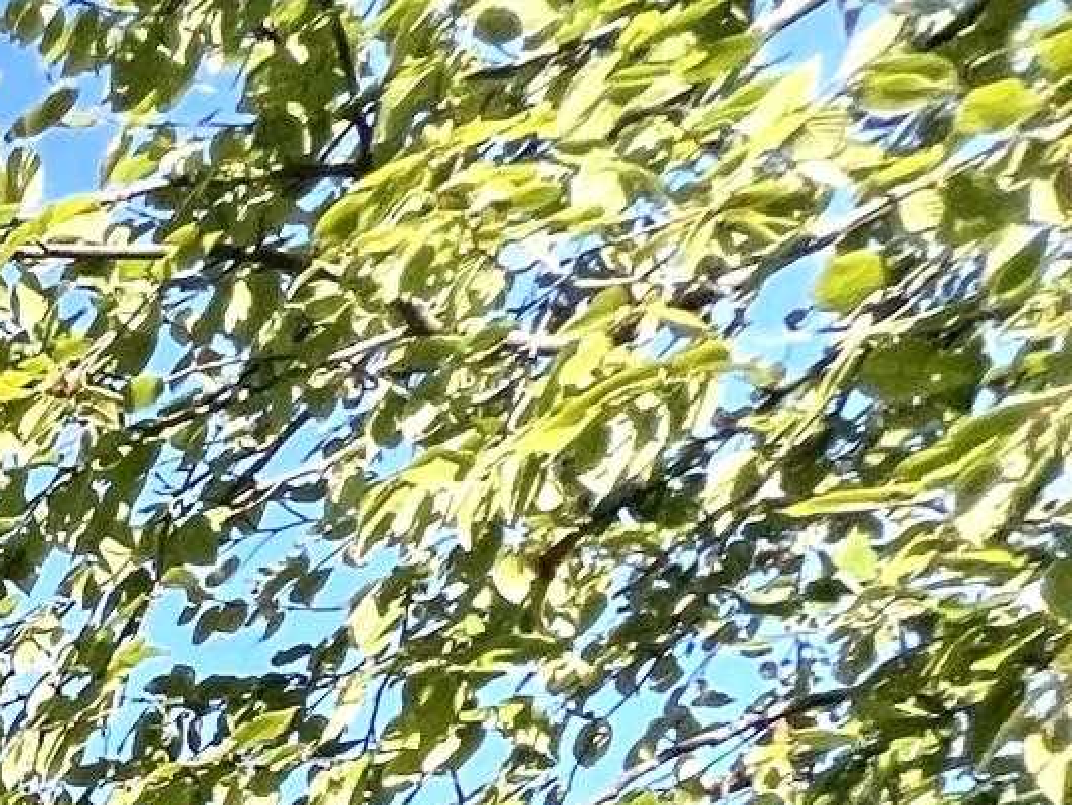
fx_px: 1889
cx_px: -1177
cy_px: 1820
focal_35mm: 61
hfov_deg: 18.0
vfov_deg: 15.7
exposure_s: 1/786
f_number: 1.8
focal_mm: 1.57
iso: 32
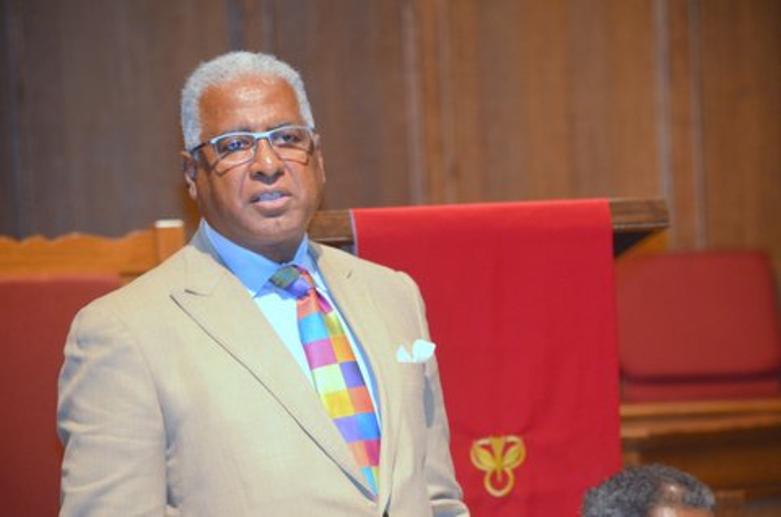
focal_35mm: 255
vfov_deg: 5.4
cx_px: 390
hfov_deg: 8.1
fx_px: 5521
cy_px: 258
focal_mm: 170
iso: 1250
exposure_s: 1/60
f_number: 5
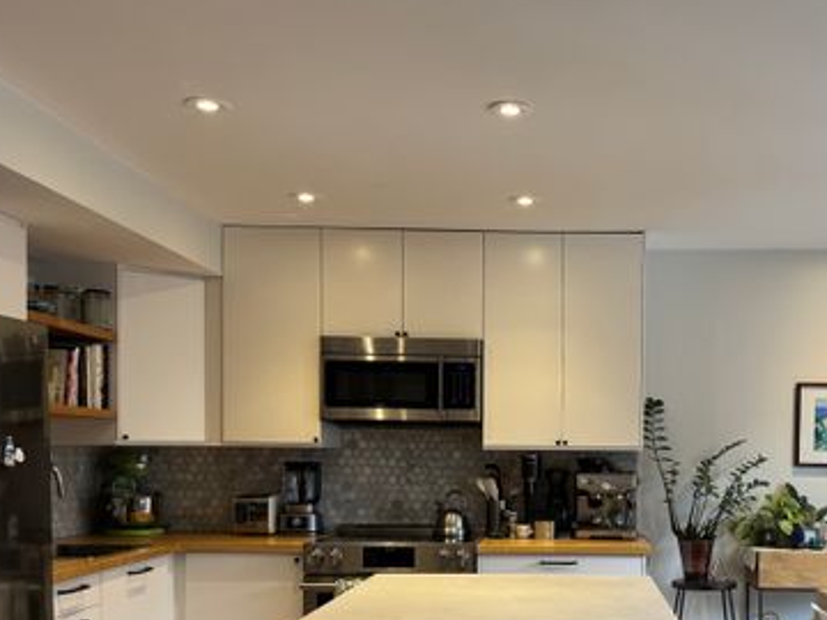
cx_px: 581
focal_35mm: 40
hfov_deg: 45.7
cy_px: 468
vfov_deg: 35.1
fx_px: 956
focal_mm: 6.76
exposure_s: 1/120
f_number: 1.78
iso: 125
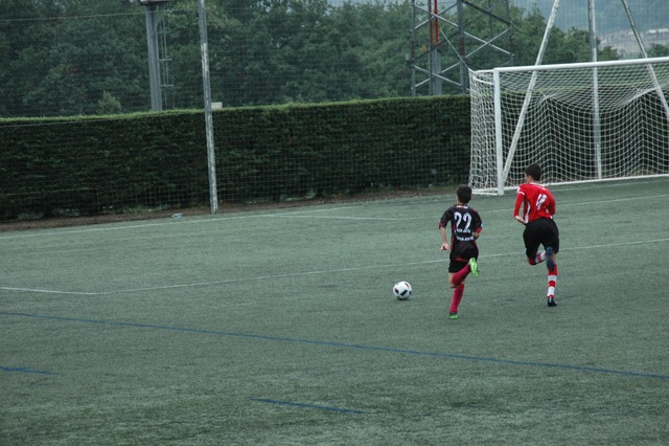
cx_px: 334
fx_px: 3343
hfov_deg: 11.4
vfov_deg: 7.6
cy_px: 223
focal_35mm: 180
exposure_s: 1/200
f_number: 6
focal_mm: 120
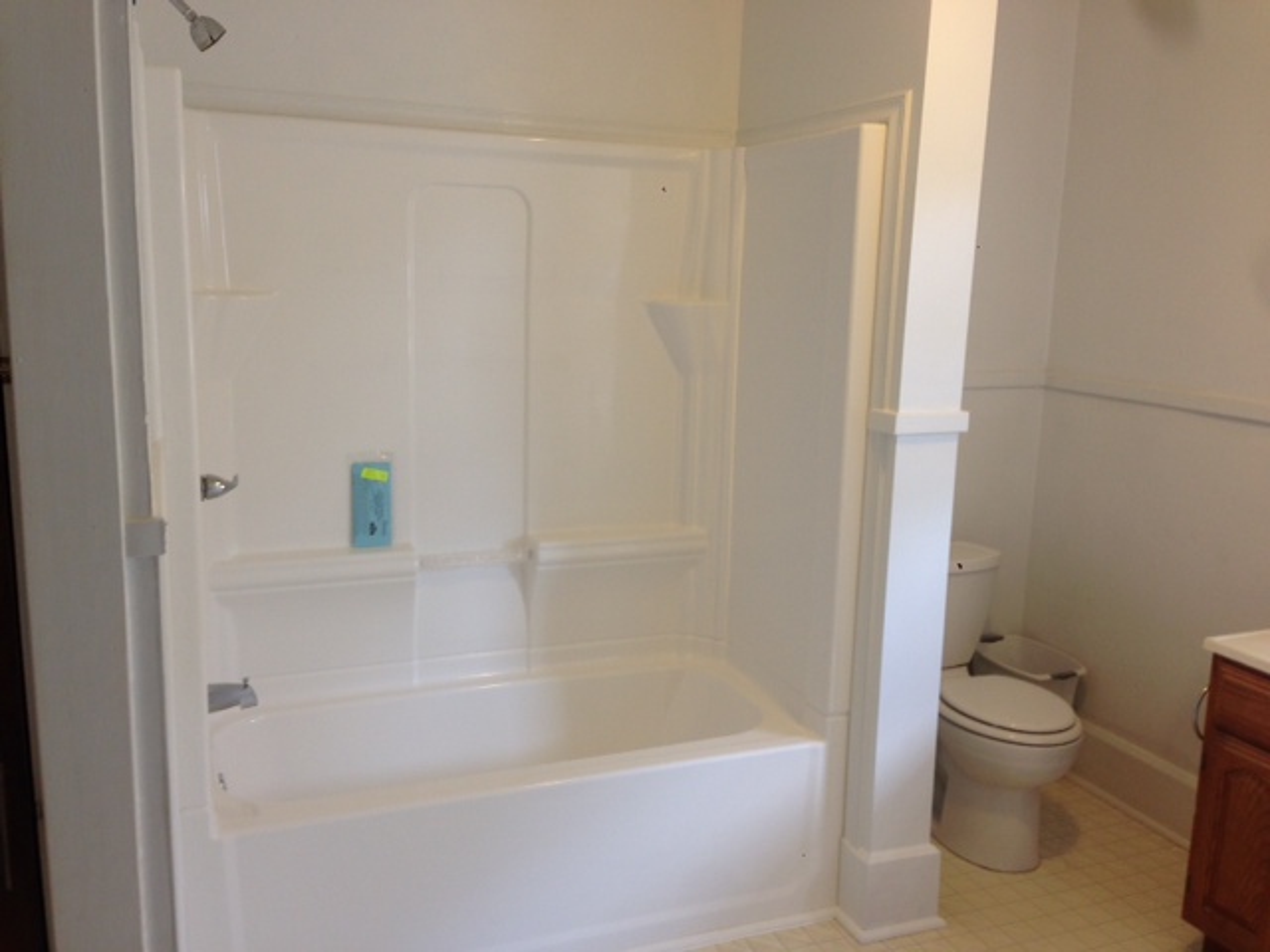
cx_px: 635
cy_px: 476
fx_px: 1211
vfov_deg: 42.9
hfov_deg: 55.4
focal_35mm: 33
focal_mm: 4.12
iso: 50
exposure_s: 1/24
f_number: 2.4
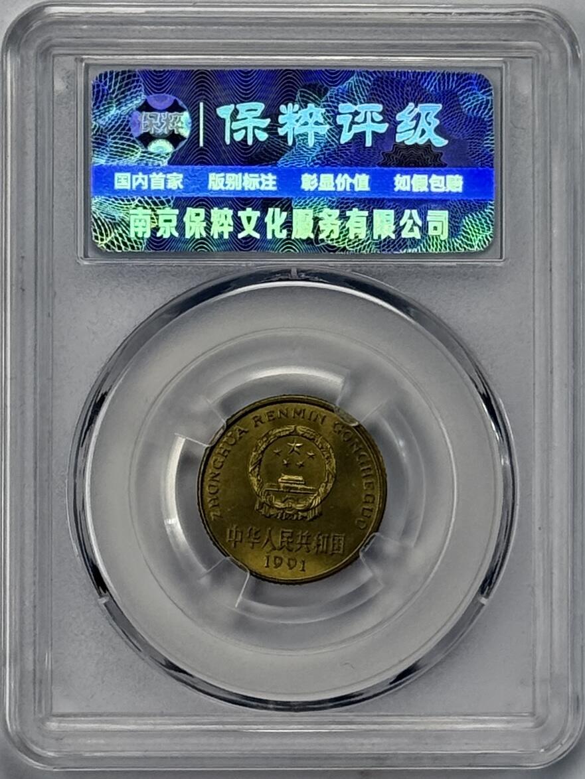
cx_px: 292
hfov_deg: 30.3
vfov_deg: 39.6
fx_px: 1081
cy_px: 390
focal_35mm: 48
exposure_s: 1/252
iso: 80
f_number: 1.78
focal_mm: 6.76
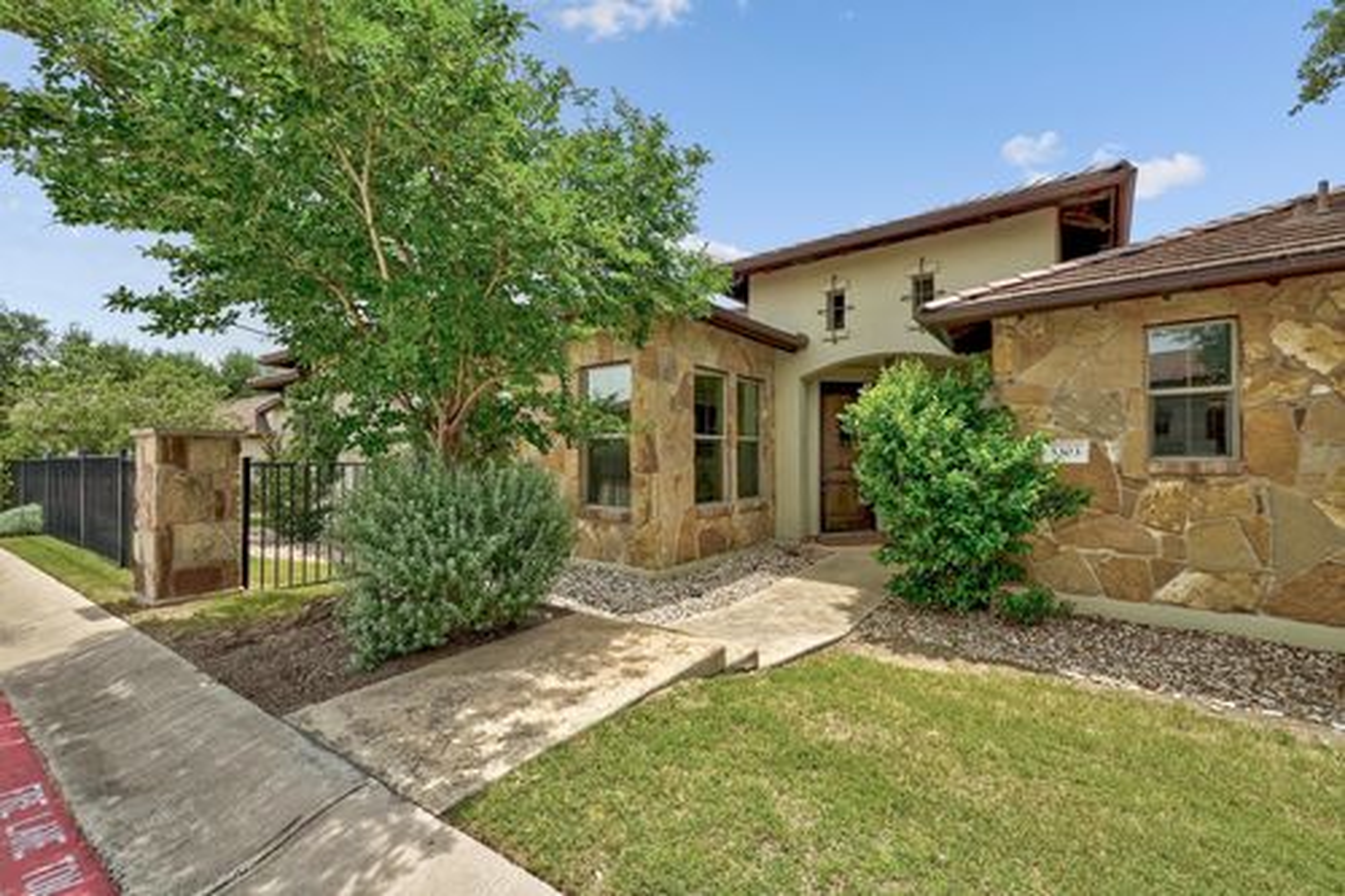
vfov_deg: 81.2
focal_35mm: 14
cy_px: 448
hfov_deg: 104.3
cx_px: 672
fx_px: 523
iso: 400
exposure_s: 1/125
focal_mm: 14
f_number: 16
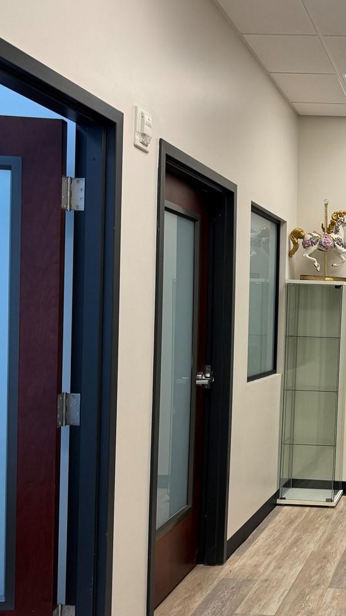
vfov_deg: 47.3
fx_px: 702
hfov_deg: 25.2
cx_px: 404
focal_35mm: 43
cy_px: 339
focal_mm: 6.86
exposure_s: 1/120
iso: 125
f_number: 1.78
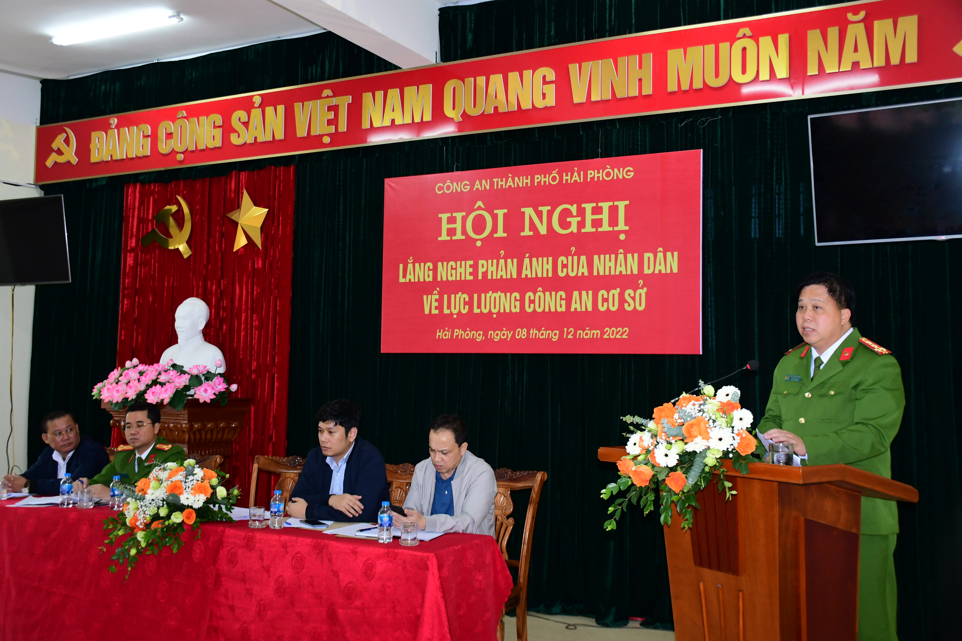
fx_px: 1042
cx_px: 481
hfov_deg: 49.6
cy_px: 320
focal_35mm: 39
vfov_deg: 34.2
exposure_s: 1/200
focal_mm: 26
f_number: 4
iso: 1250
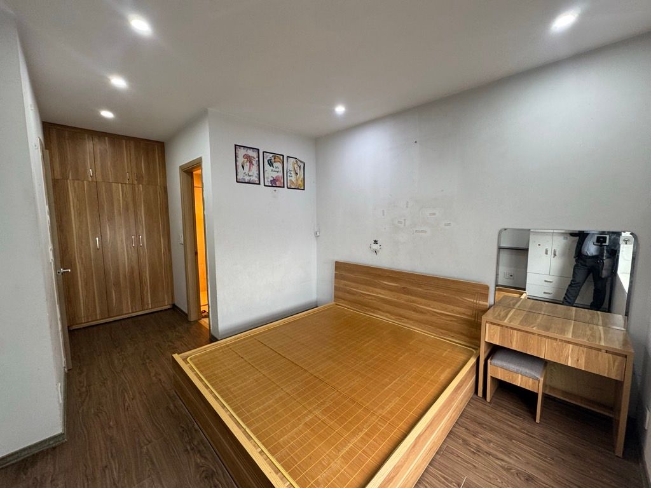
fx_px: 263
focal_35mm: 14
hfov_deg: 102.1
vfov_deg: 85.7
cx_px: 326
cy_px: 244
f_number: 2.2
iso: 125
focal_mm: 2.22
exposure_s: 1/99
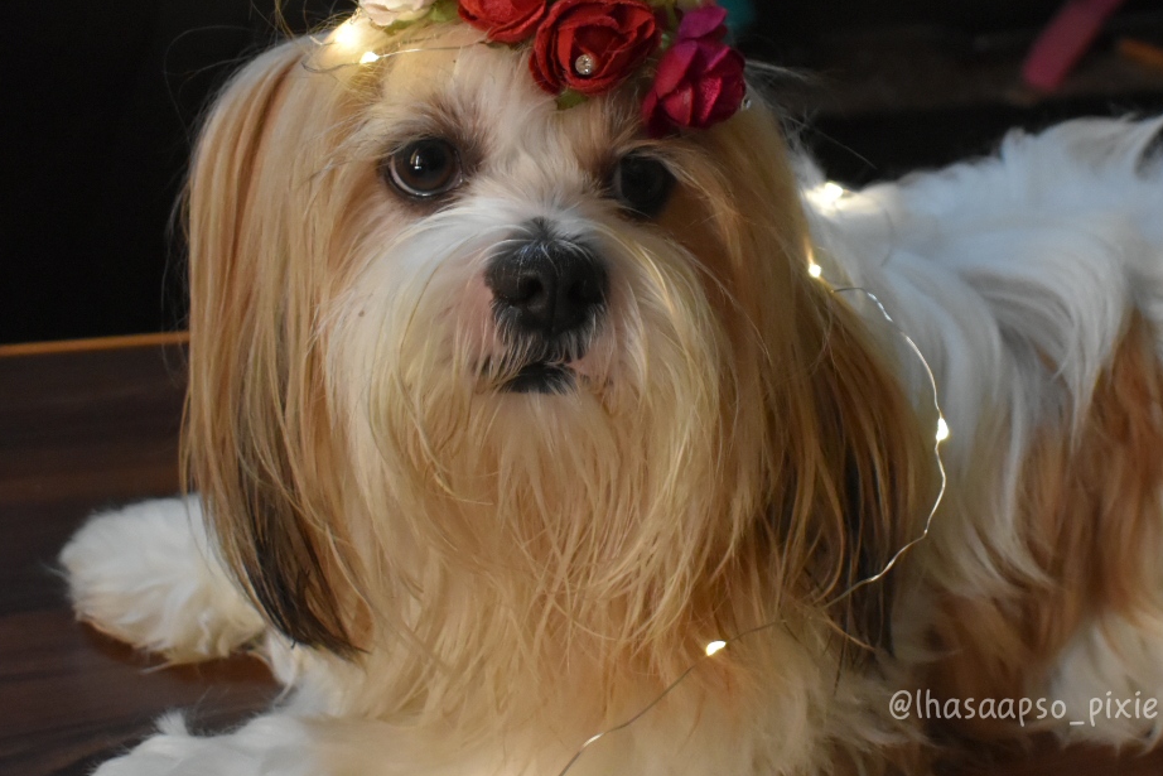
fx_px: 2128
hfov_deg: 30.4
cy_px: 390
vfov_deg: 20.7
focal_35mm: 66
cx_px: 745
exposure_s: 1/60
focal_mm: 25
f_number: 4
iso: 3200
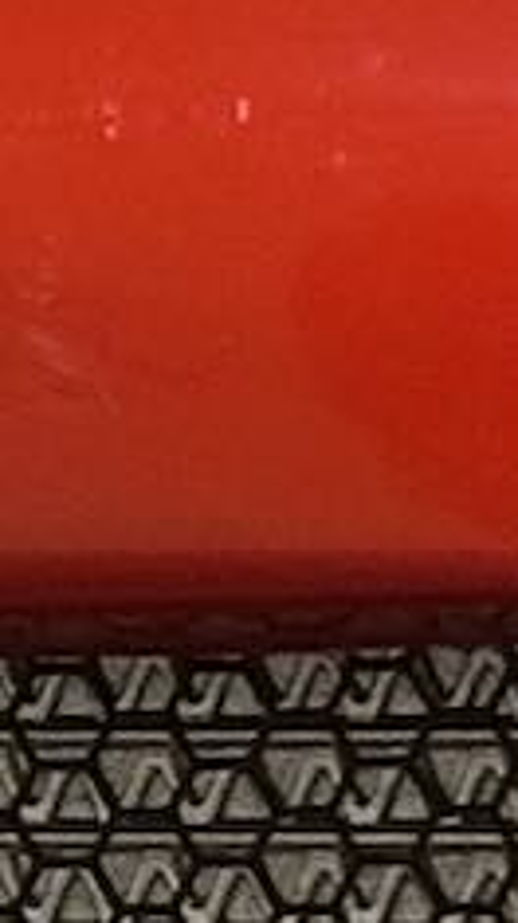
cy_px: 1076
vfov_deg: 4.8
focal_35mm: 446
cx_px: -534
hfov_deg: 2.7
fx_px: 10902
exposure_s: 1/33
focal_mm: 6.86
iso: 200
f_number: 1.78
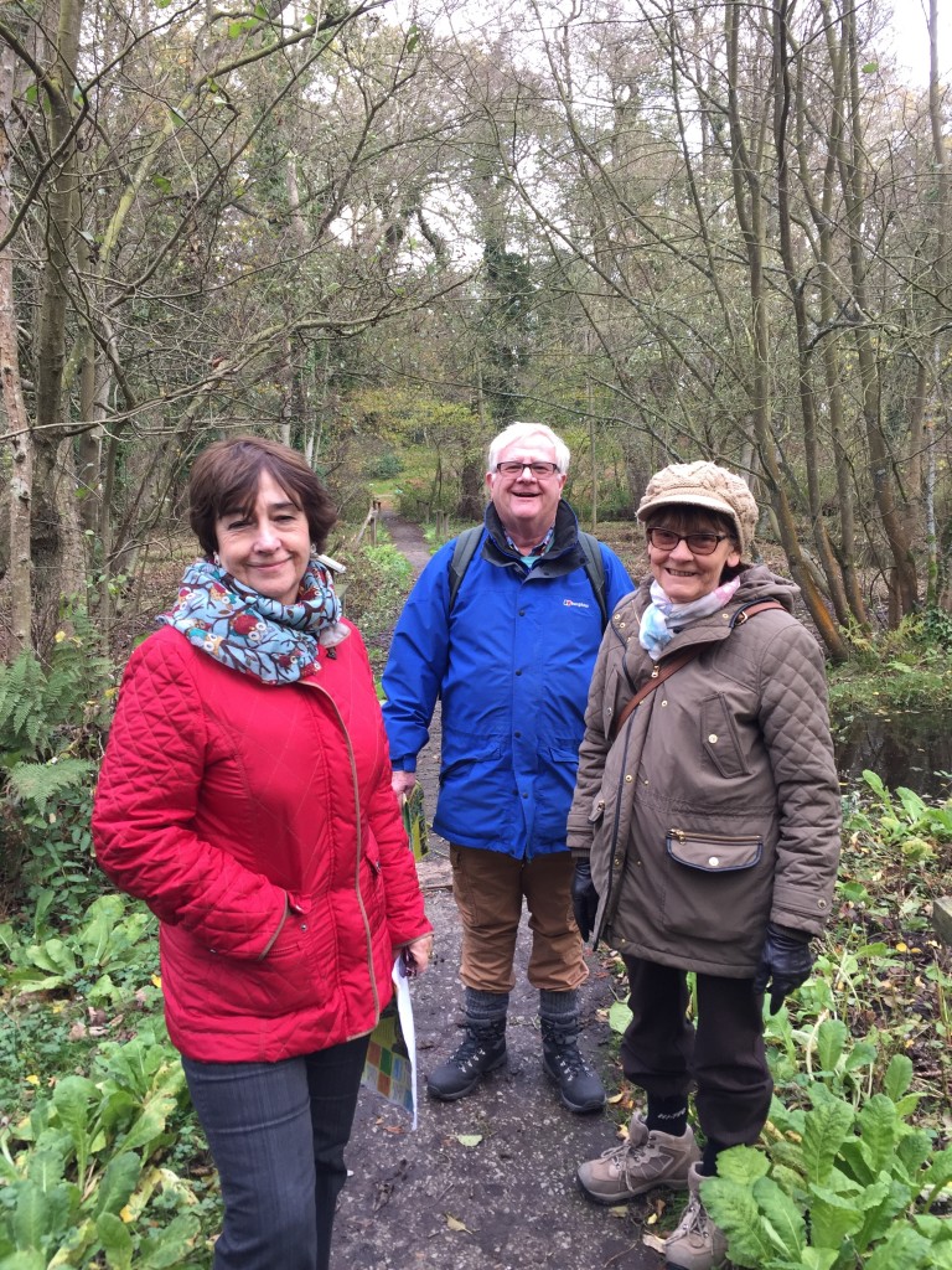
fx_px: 1063
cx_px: 476
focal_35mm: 29
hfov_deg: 48.2
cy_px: 635
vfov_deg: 61.7
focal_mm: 4.15
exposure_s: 1/50
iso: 40
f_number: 2.2
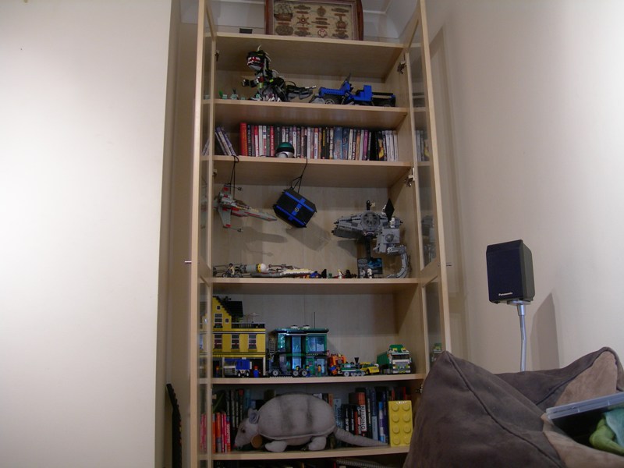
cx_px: 312
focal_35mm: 38
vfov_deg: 37.7
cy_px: 234
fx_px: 685
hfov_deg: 49.0
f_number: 2.8
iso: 108
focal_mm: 7.8
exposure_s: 1/3.8
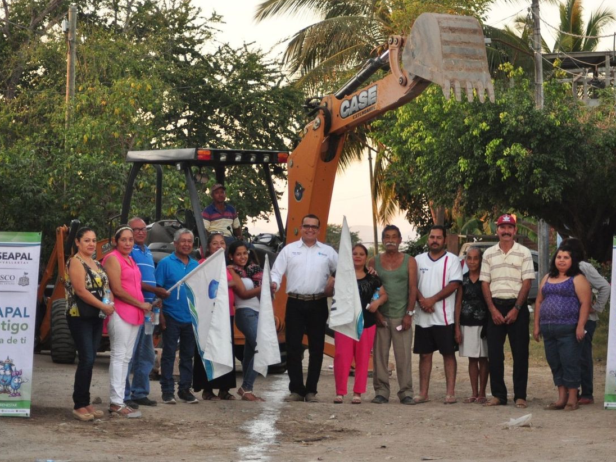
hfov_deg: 17.1
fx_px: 2046
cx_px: 309
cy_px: 231
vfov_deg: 12.9
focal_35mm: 115
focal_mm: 70
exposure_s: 1/250
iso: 800
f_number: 4
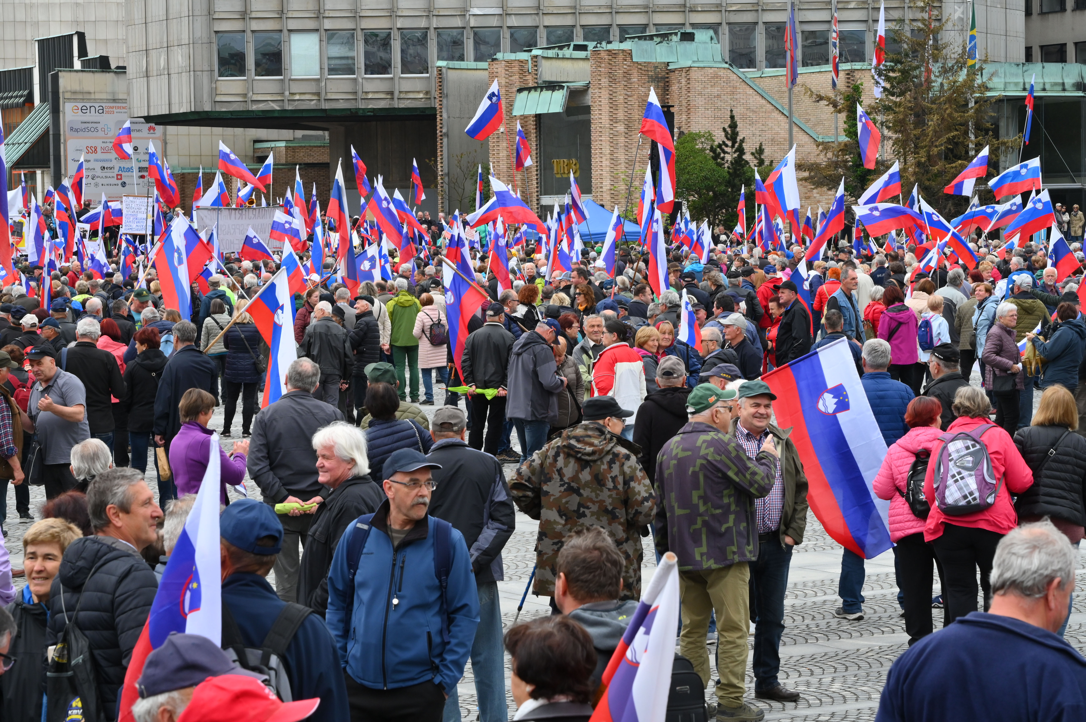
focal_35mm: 102
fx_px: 3075
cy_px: 361
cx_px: 543
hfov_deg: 20.0
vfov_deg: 13.4
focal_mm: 102
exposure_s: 1/250
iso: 1250
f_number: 14
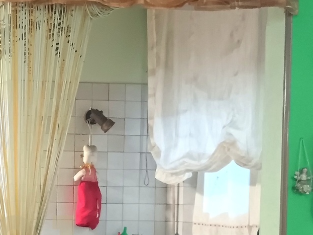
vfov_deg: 13.1
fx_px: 1003
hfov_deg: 15.5
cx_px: -230
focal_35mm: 111
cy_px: 252
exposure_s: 1/25
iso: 1568
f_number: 1.9
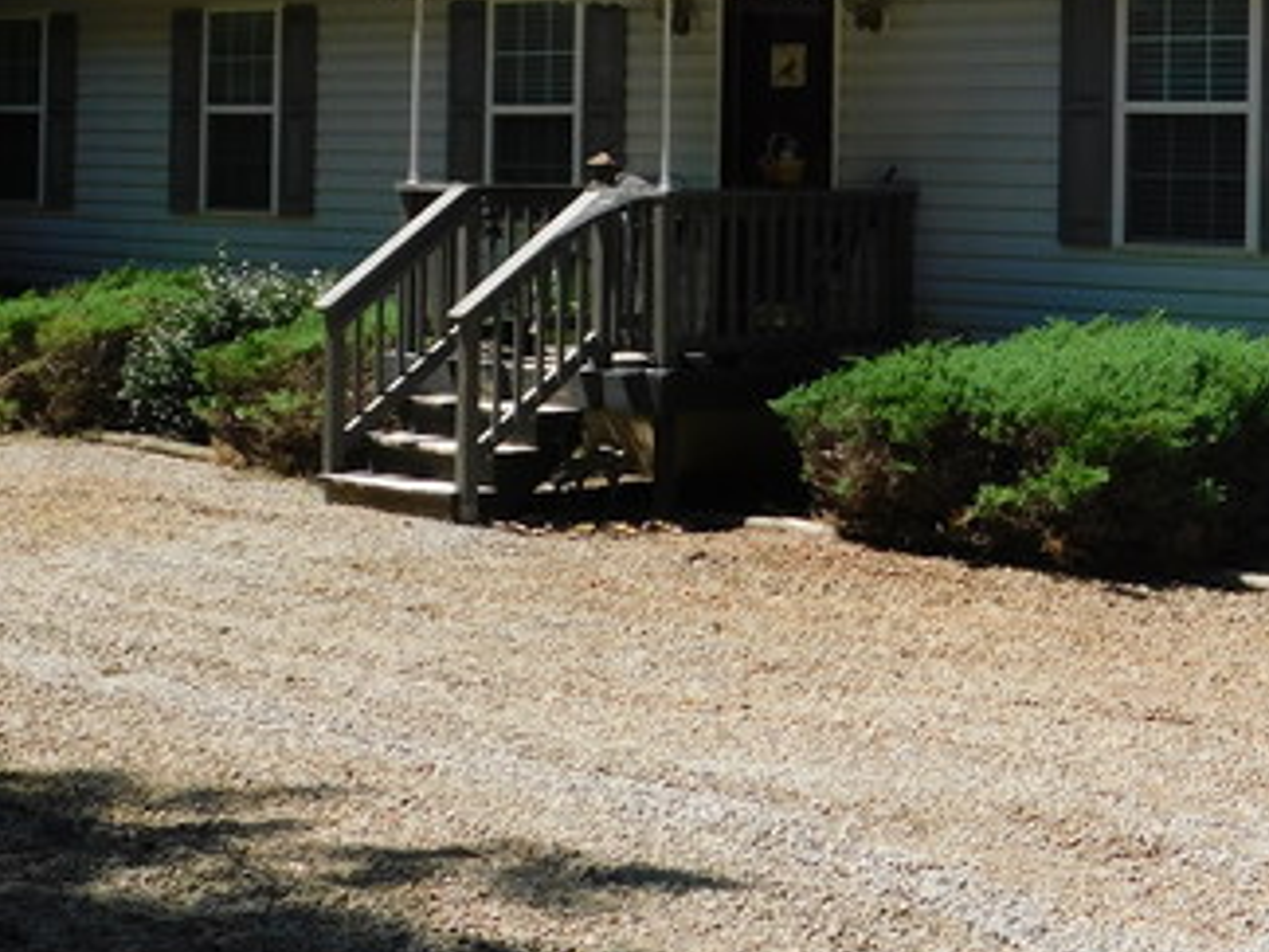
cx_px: 1134
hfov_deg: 22.2
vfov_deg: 16.9
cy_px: 78
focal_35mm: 86
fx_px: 3153
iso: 125
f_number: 3.5
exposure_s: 1/800
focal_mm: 6.3
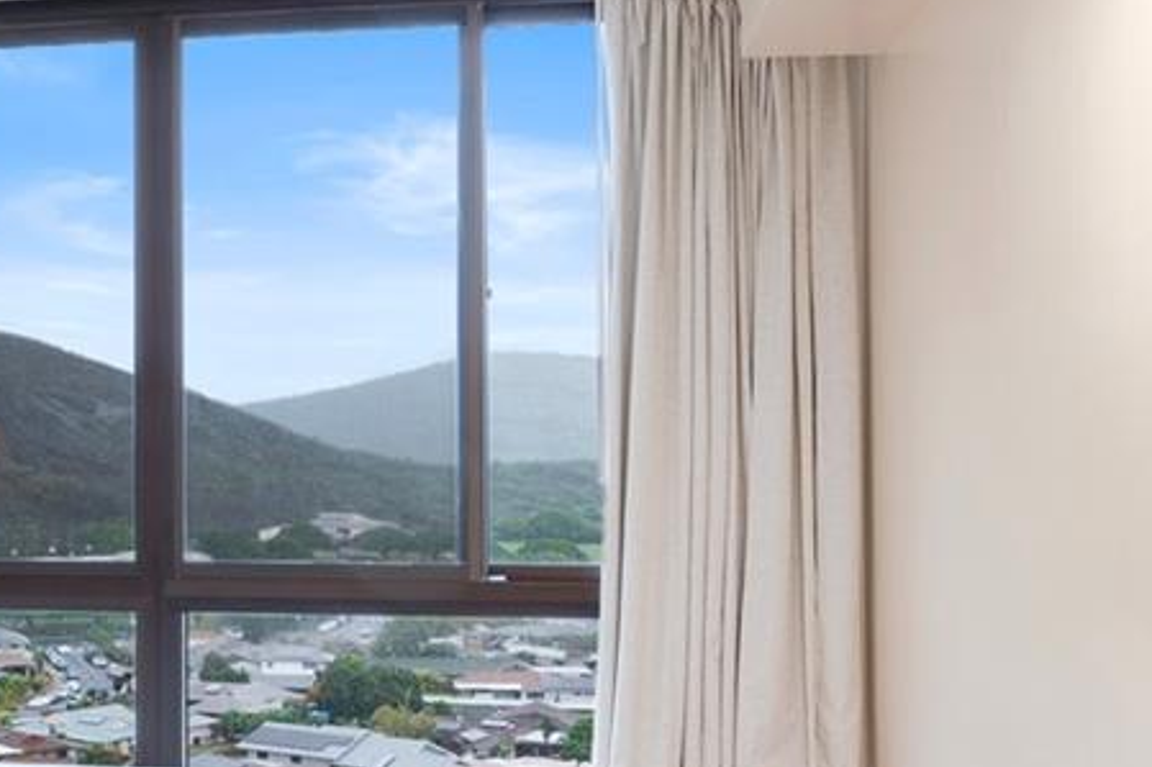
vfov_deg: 23.7
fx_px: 1823
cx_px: 169
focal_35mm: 57
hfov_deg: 33.6
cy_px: 449
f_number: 9
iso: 100
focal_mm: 16
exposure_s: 1/20
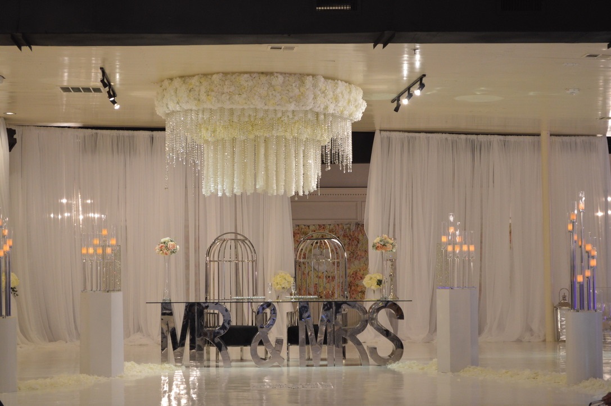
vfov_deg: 16.5
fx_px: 1399
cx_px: 306
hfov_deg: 24.6
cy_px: 203
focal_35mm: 82
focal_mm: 55
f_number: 5.6
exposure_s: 1/15
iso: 1000
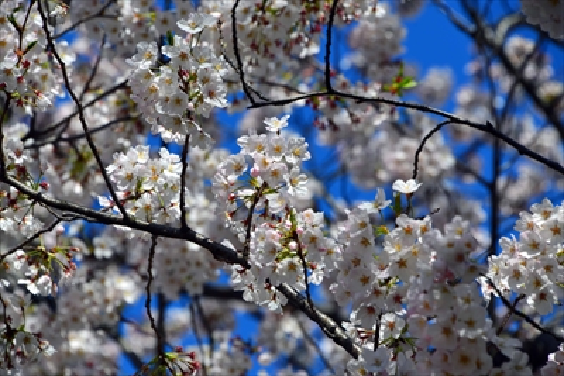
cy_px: 188
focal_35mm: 300
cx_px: 282
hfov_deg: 6.9
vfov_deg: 4.6
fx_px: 4701
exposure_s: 1/320
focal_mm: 300
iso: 125
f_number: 9
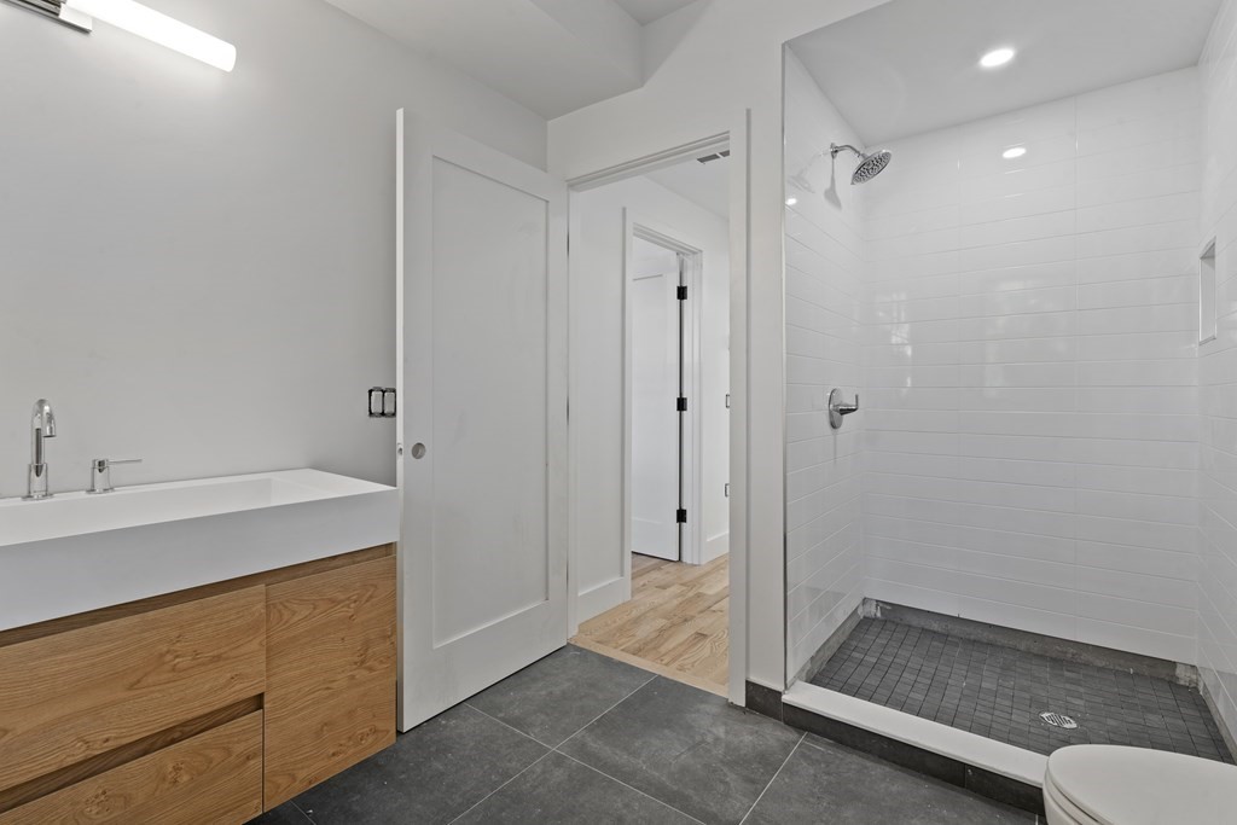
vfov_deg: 73.8
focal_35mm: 16
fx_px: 550
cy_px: 412
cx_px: 618
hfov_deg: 96.7
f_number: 11
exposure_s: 1
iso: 400
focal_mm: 16
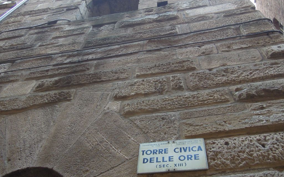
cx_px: 142
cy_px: 97
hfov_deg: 56.7
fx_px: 263
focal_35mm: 34
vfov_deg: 37.2
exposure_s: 1/30
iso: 220
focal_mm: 4.3
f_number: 2.8
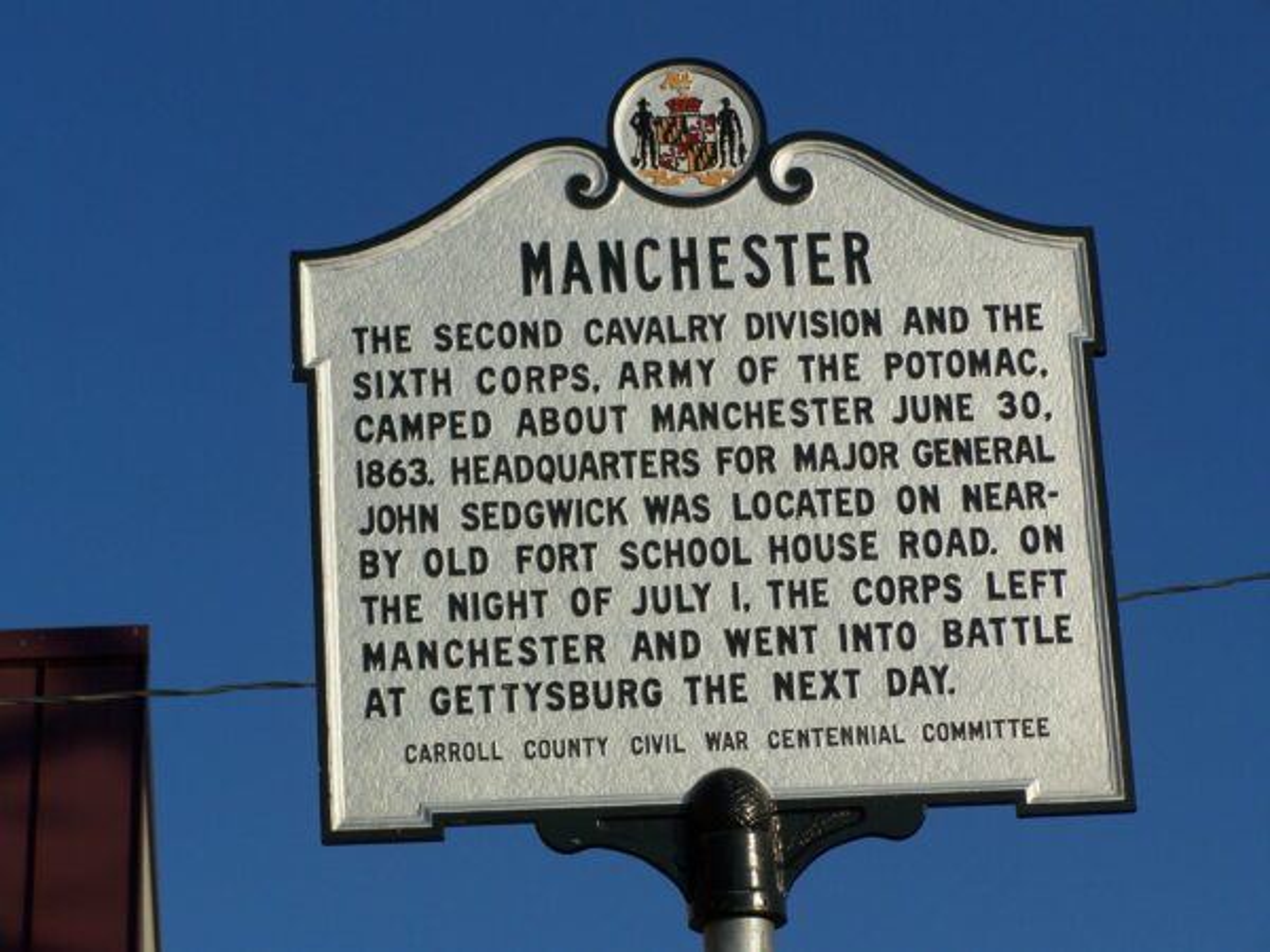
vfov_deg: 11.6
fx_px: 4696
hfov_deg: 15.4
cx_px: 635
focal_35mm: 128
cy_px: 476
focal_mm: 21.2
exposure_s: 1/640
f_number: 4.5
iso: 64
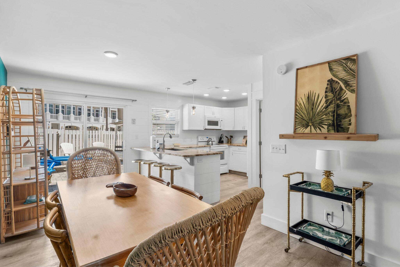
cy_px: 134
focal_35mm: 17
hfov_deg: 93.3
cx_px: 200
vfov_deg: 70.5
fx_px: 189
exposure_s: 1/15
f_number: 10
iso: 640
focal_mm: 17
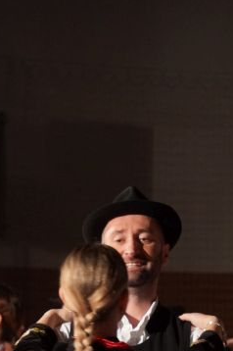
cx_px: 154
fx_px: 1757
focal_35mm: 181
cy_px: 483
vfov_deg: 11.1
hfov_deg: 7.6
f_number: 2.8
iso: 2000
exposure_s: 1/160
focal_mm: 43.5
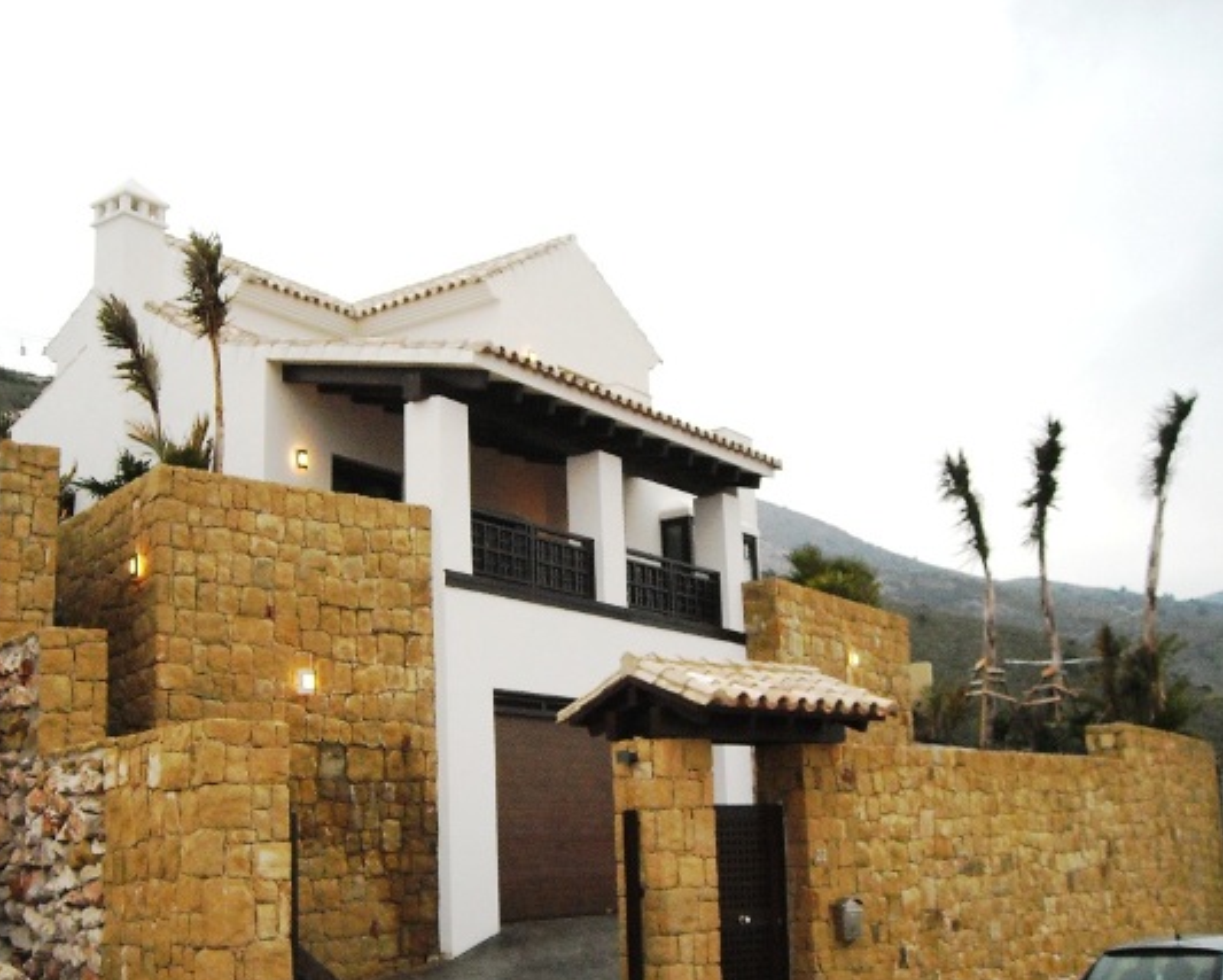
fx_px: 1485
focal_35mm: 41
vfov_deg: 36.5
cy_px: 546
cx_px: 516
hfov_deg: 44.6
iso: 227
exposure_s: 1/184
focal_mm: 5.7
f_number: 2.8
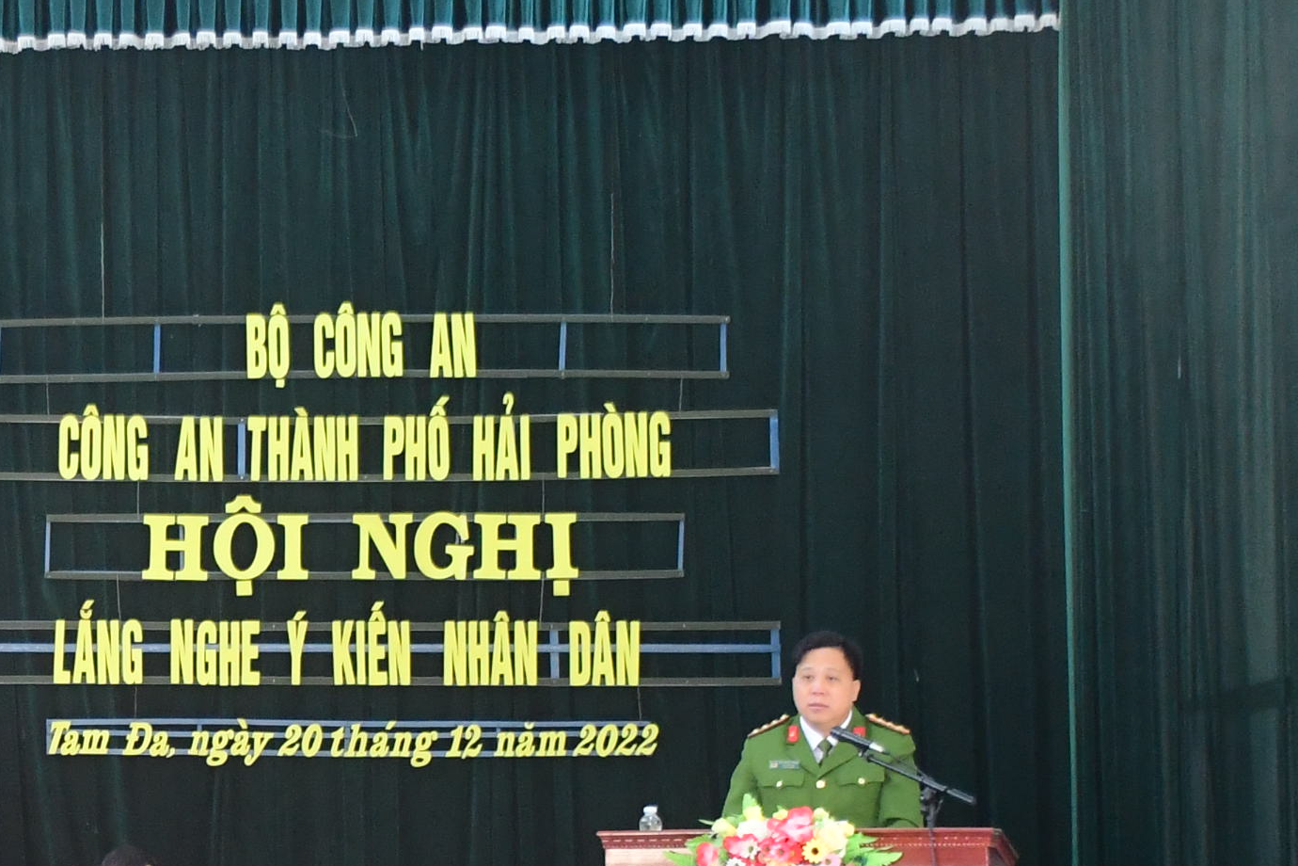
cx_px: -147
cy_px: 744
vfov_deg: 11.6
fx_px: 4254
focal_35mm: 118
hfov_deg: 16.8
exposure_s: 1/200
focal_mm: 26
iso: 2000
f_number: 3.8
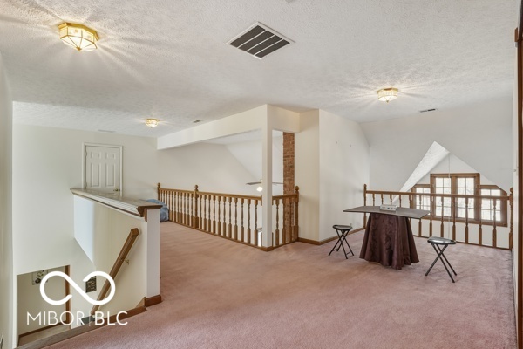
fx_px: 232
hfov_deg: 96.7
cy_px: 174
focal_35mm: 16
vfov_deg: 73.7
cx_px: 262
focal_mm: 16
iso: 250
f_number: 9
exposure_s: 1/40
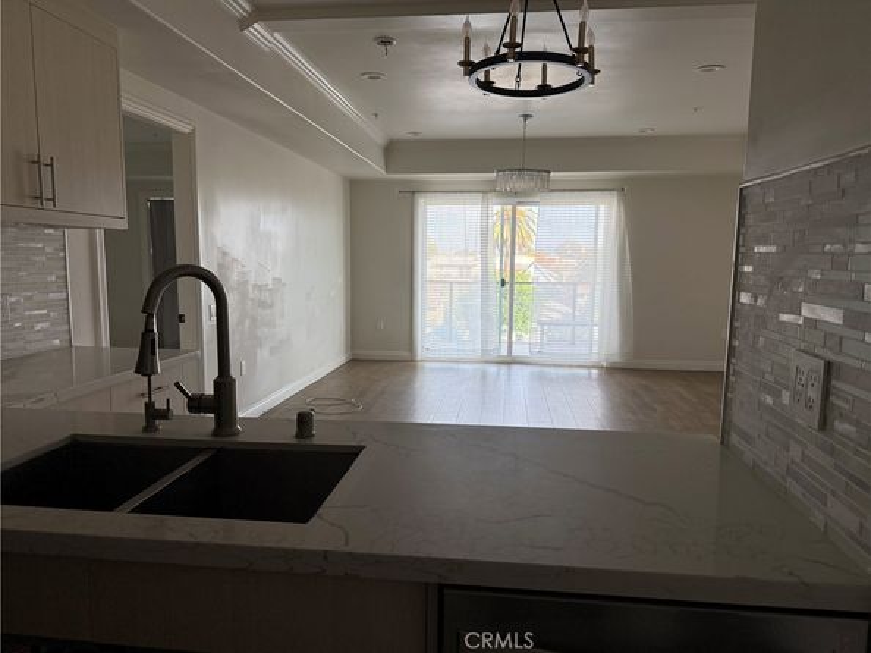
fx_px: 604
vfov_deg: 56.8
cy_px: 326
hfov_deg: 71.6
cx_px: 436
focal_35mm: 24
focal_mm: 6.76
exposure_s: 1/241
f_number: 1.78
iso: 200
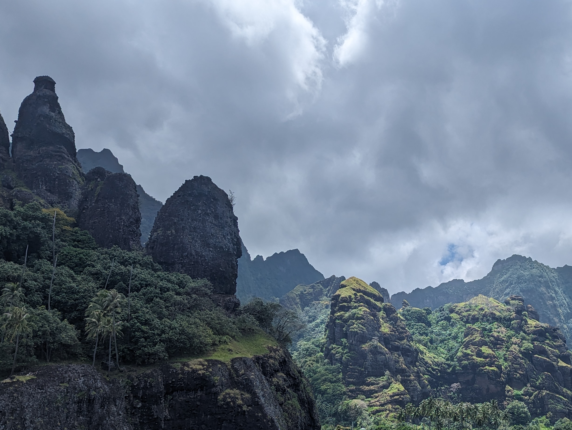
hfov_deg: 45.0
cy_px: 314
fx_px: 662
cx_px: 435
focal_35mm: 40
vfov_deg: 35.4
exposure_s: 1/5155
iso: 45
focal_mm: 6.81
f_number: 1.85
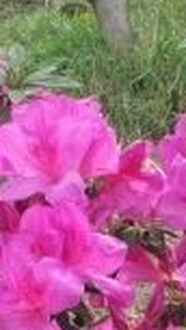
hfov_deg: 5.5
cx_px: 115
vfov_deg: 9.5
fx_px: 1921
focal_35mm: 219
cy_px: 556
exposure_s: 1/428
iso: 100
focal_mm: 4.12
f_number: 2
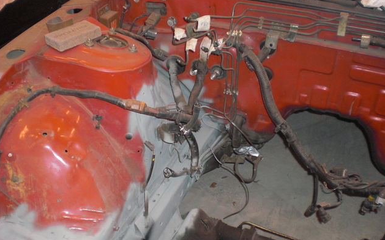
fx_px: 430
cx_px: 194
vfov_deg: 31.2
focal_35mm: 41
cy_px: 134
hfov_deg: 48.2
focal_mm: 6.3
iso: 200
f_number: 3.1
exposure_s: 1/60
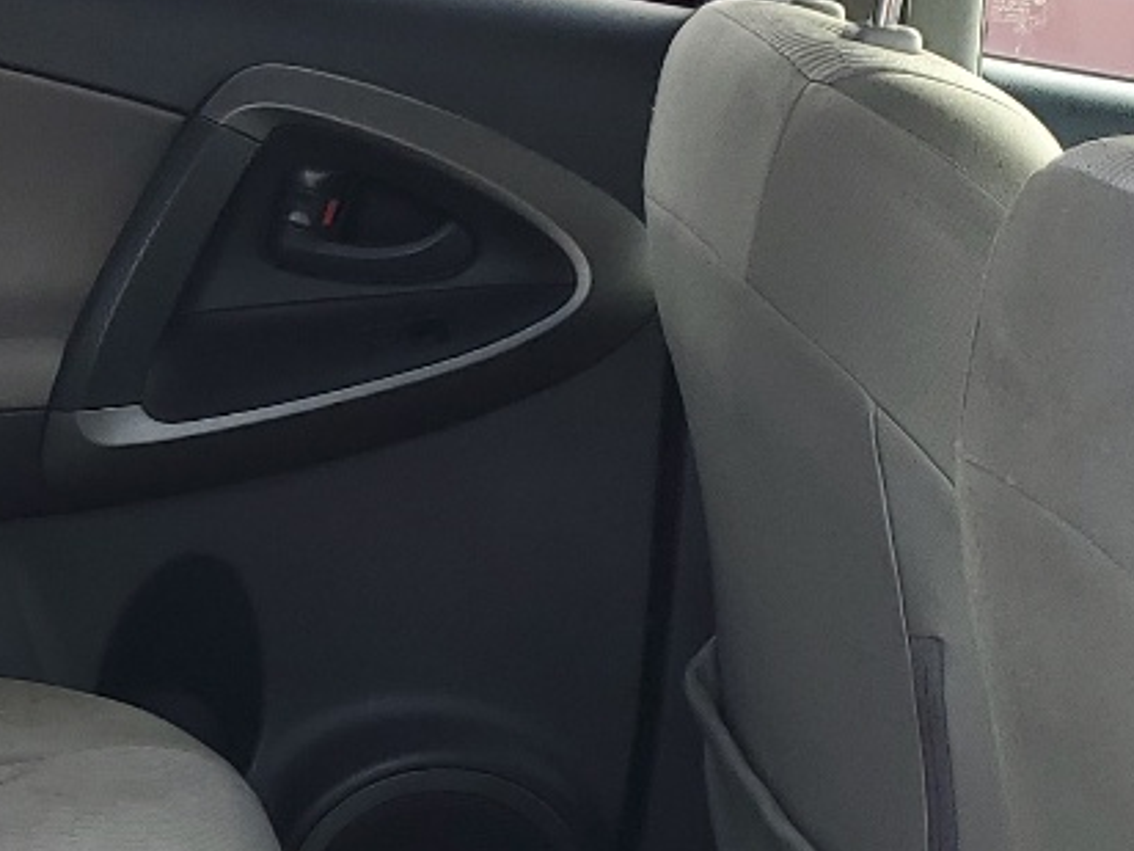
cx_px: -284
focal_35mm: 101
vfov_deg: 14.5
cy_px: 788
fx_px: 3309
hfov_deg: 18.3
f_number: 1.5
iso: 50
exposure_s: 1/227
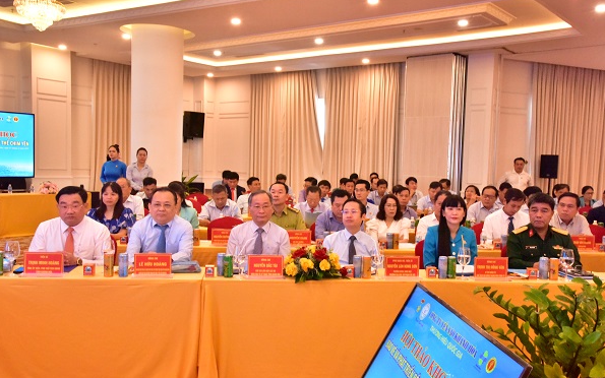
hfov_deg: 54.0
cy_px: 196
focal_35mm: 36
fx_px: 594
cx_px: 301
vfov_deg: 35.3
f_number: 16
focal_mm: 35
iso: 12800
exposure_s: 1/40
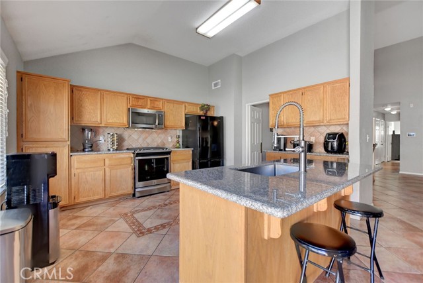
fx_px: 176
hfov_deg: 100.4
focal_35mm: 15
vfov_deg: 77.4
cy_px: 142
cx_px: 212
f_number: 5
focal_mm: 10
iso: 800
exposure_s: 1/100
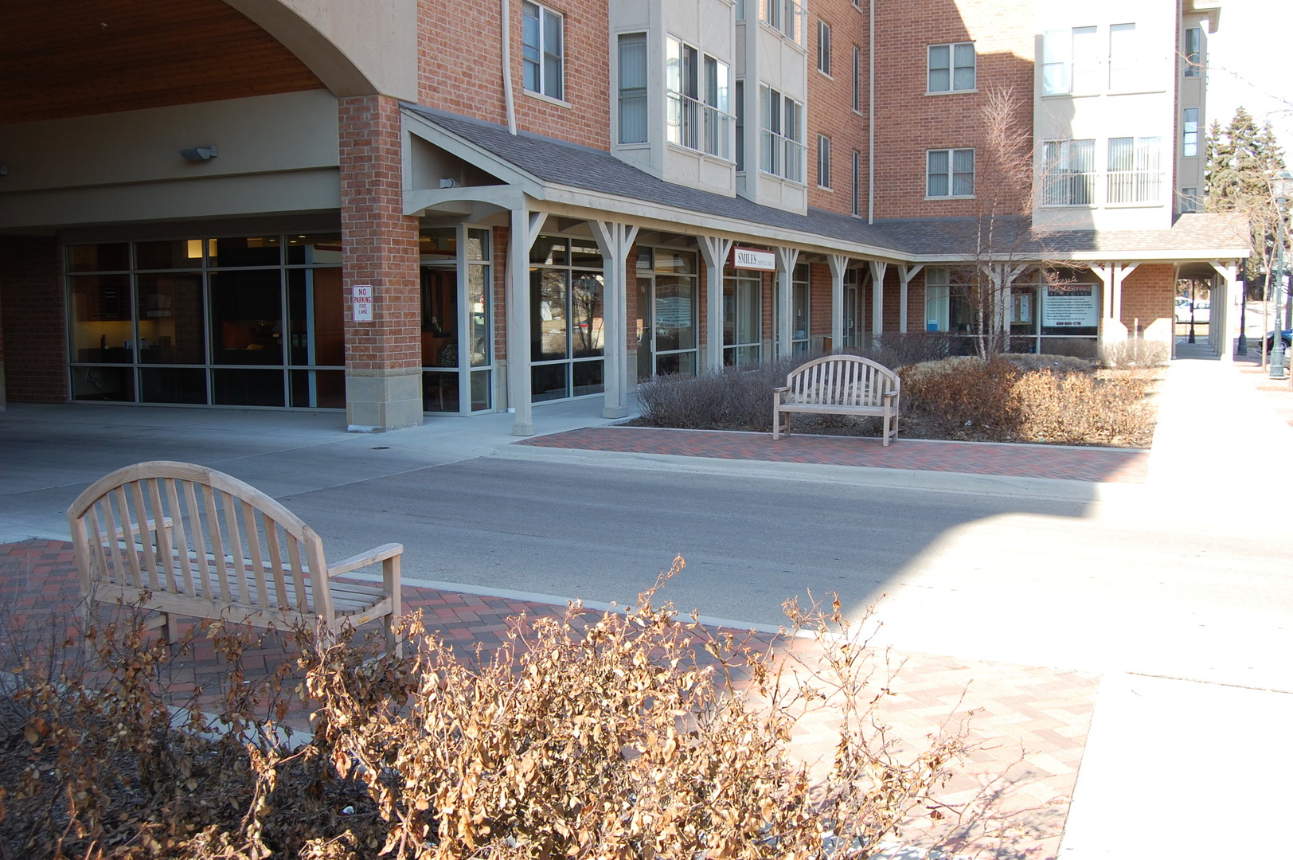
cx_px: 646
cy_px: 430
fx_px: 1238
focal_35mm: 34
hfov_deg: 55.1
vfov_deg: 38.3
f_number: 6.3
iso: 200
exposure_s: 1/160
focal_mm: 23
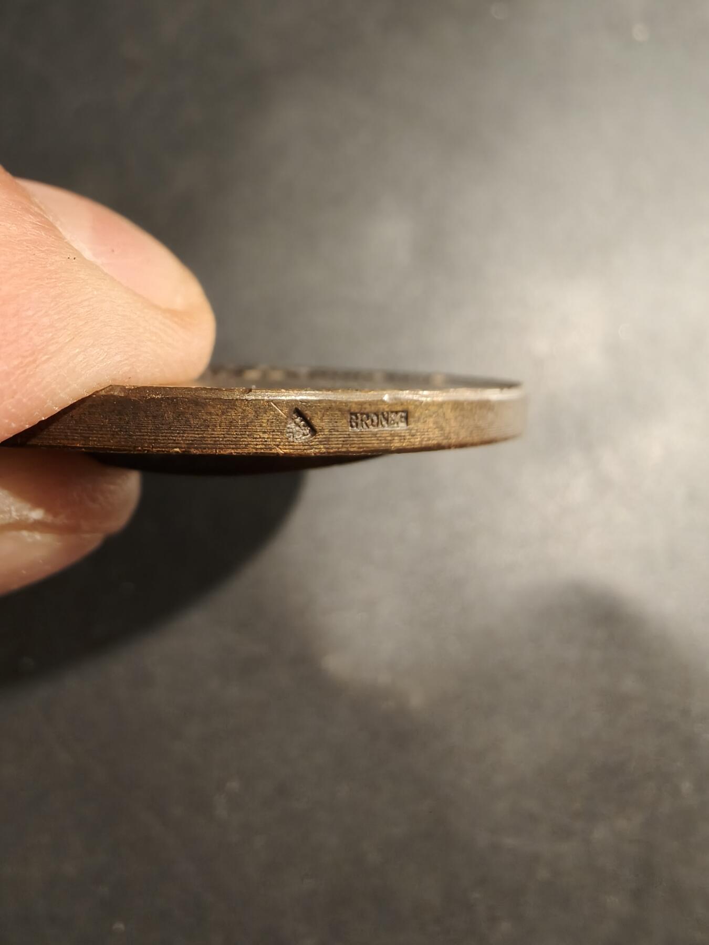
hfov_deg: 58.9
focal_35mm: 23
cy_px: 472
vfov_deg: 73.9
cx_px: 354
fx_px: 628
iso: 200
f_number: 2
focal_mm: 2.32
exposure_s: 1/70.9
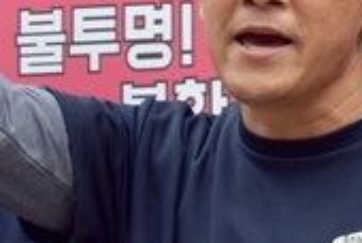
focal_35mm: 406
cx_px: 954
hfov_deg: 4.9
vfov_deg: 3.4
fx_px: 4090
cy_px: 46
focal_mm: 45
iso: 100
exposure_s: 1/250
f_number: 4.8
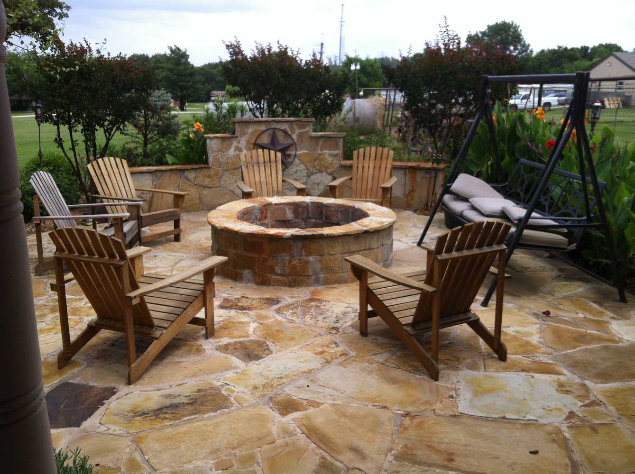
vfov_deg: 40.6
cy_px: 237
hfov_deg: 52.7
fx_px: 641
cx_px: 318
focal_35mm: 35
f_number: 2.8
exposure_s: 1/862
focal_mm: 3.85
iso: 80
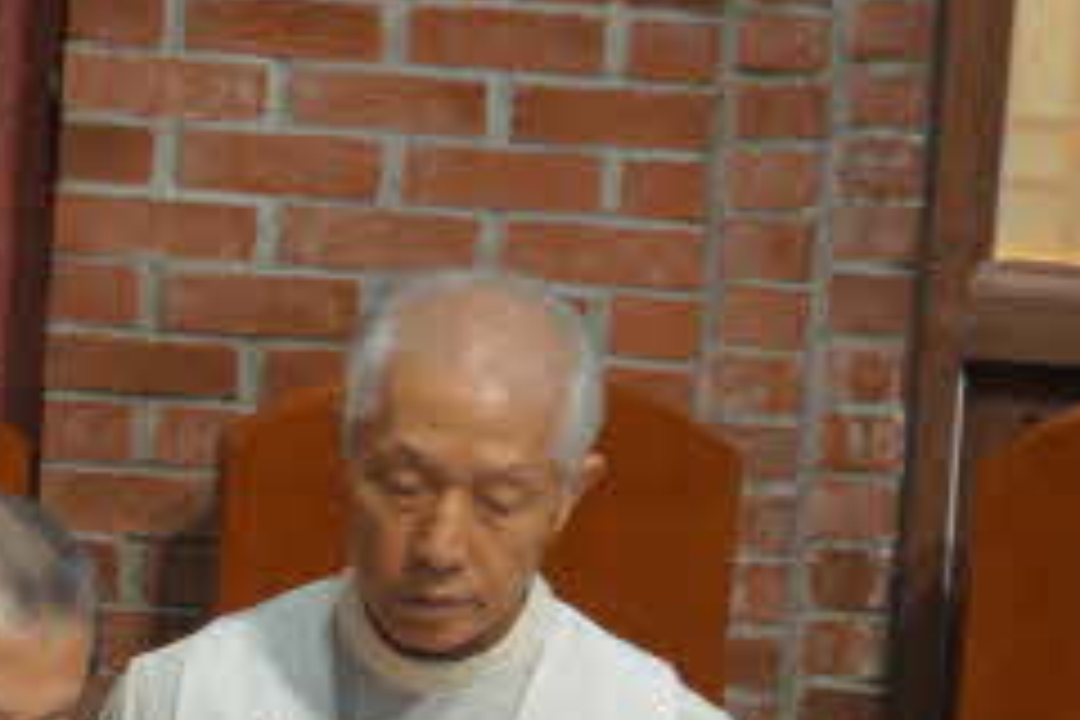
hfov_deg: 4.9
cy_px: 932
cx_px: -256
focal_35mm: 420
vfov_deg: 3.3
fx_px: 12599
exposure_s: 1/15
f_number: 5.6
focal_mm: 96
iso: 500
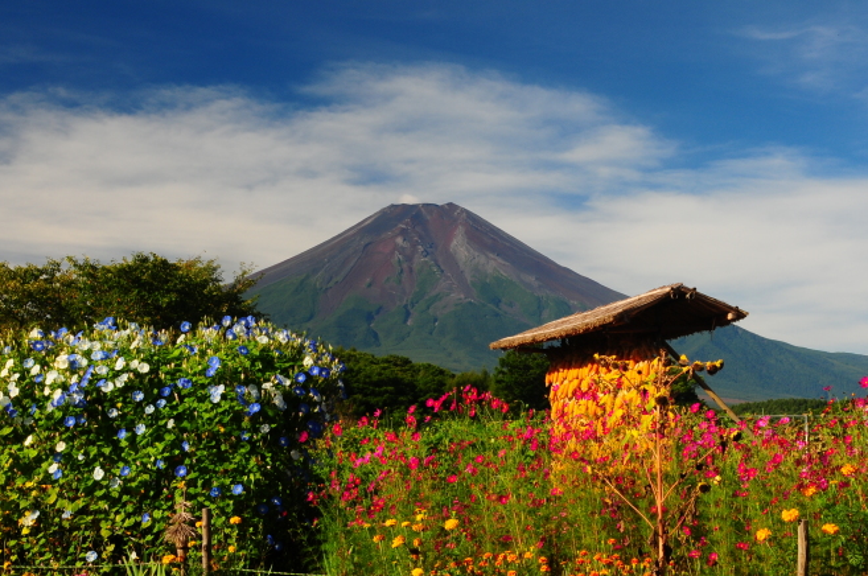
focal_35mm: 57
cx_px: 406
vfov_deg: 23.9
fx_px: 1363
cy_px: 305
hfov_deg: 35.3
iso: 200
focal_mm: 31
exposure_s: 1/13
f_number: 22
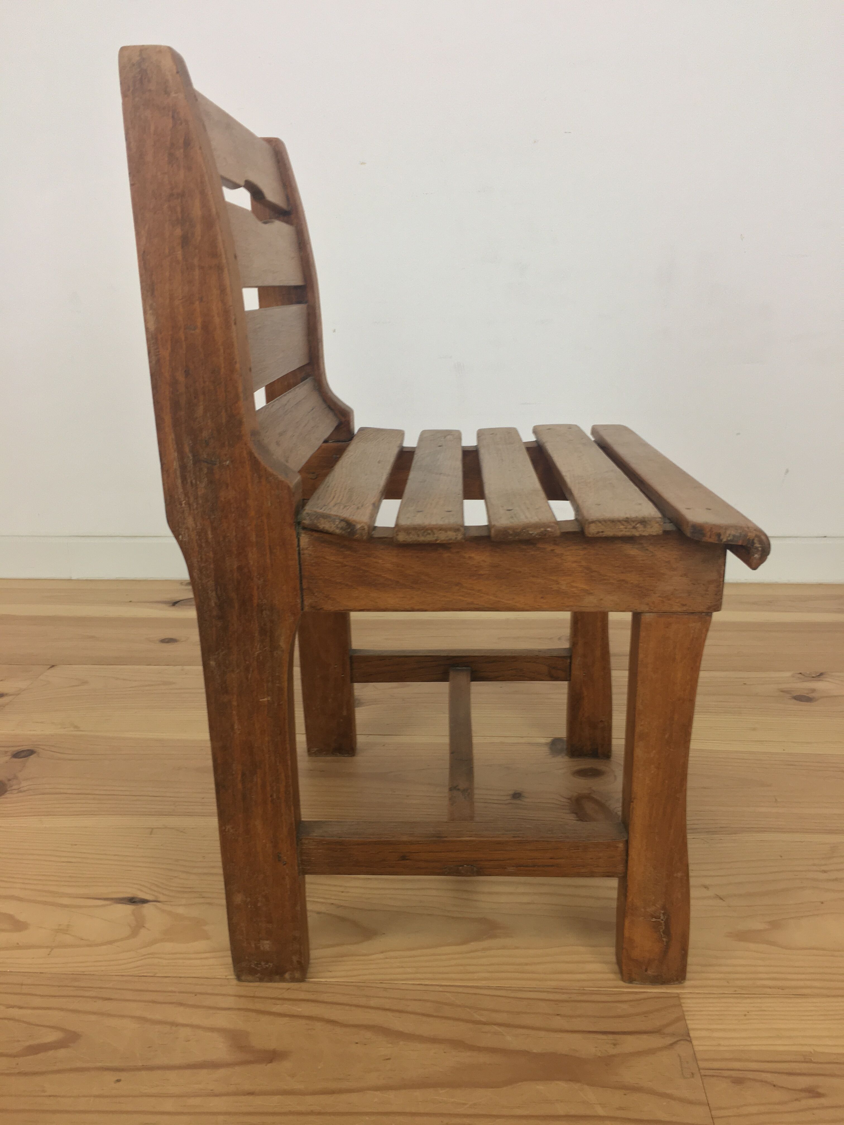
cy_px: 562
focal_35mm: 29
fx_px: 943
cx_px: 422
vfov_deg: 61.7
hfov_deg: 48.2
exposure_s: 1/33
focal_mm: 4.15
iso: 40
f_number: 2.2
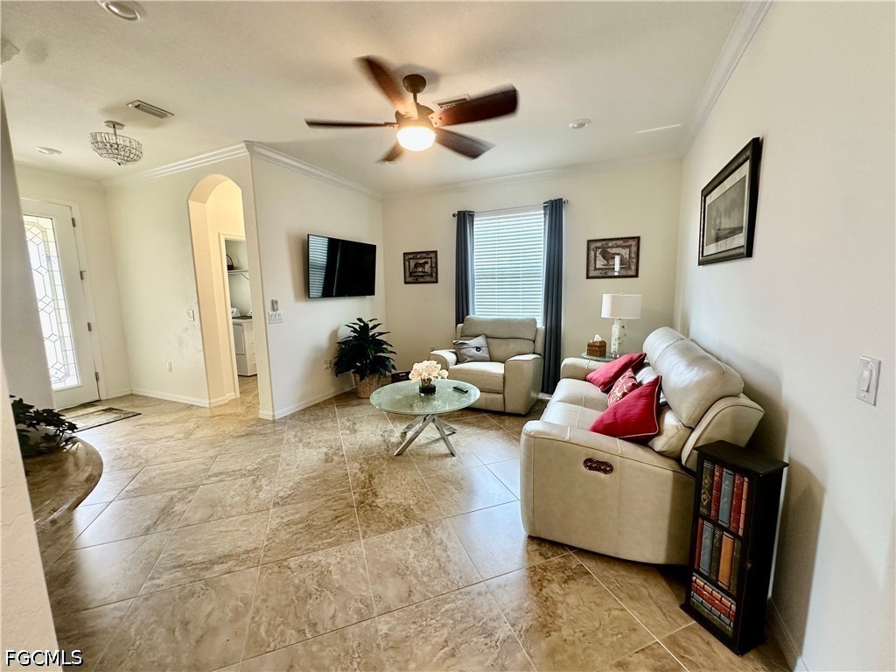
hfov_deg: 102.1
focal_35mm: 14
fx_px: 362
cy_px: 336
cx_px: 448
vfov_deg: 85.7
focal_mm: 2.22
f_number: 2.2
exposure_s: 1/60
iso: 160
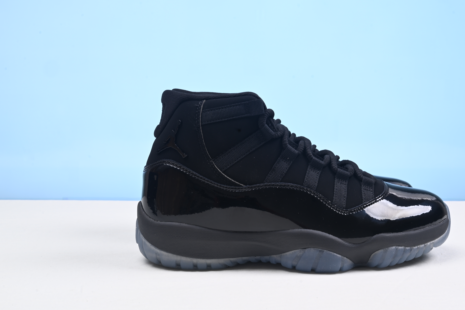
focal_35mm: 49
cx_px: 273
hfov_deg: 40.2
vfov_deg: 27.5
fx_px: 633
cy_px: 165
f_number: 16
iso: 100
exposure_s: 1/2
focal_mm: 40
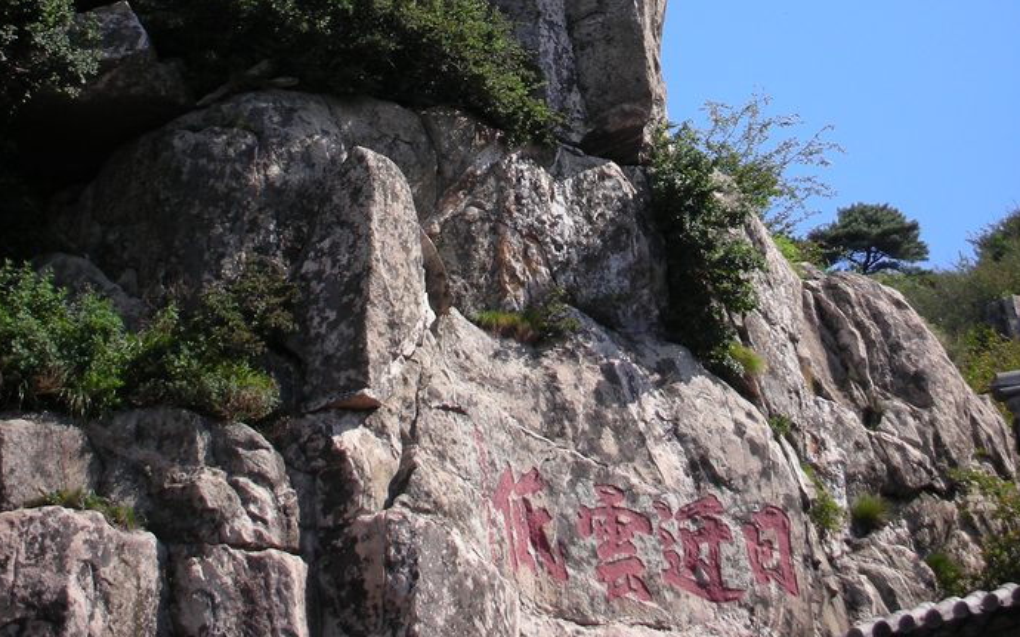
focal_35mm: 76
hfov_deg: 27.1
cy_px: -10
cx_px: 513
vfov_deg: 16.8
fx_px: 2112
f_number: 3.7
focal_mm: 8.8
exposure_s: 1/386
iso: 50
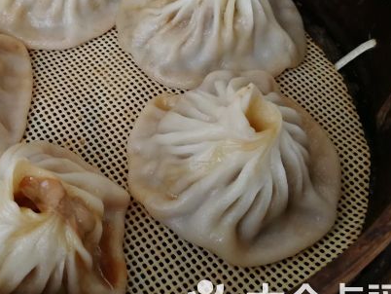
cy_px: 98
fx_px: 531
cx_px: 91
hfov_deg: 39.2
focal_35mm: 47
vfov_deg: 30.7
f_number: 2.2
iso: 200
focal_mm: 3.84
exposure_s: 1/50
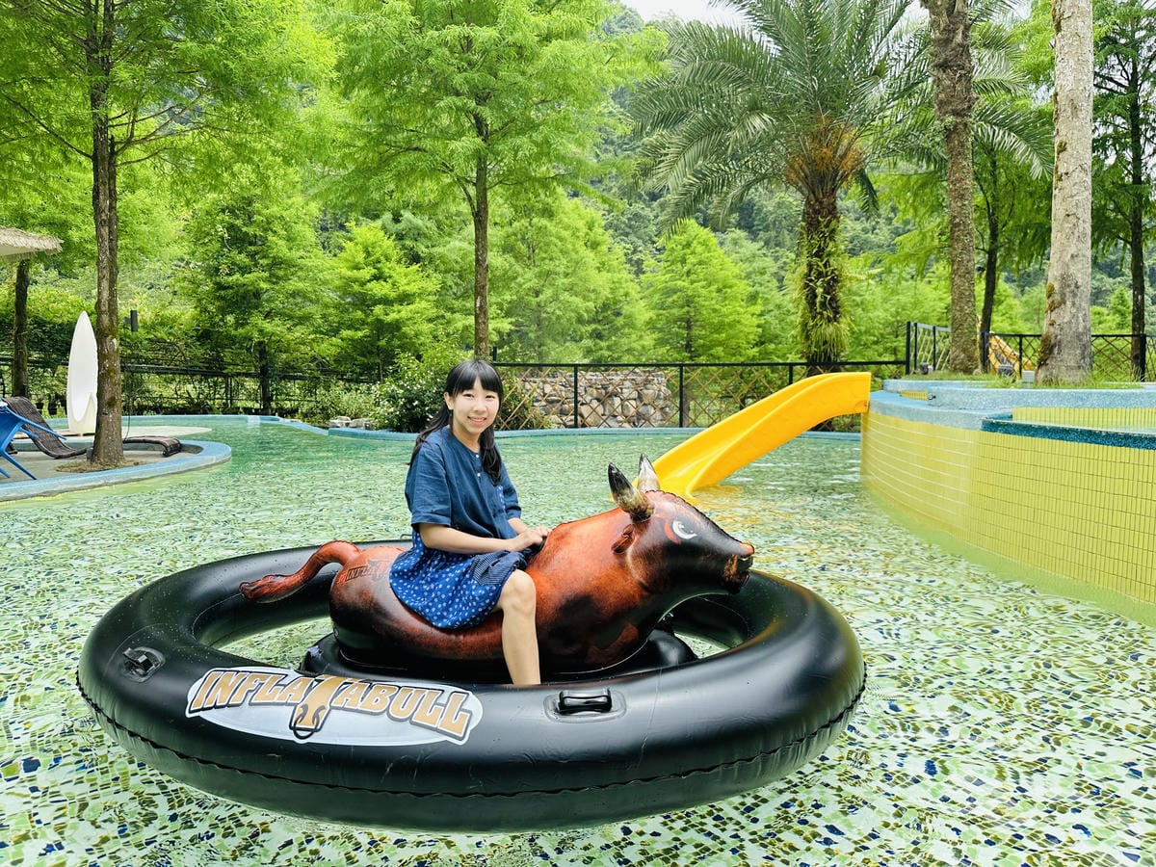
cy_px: 434
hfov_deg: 71.6
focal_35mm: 24
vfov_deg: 56.8
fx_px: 801
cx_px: 578
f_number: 1.78
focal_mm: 6.86
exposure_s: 1/1562
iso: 80
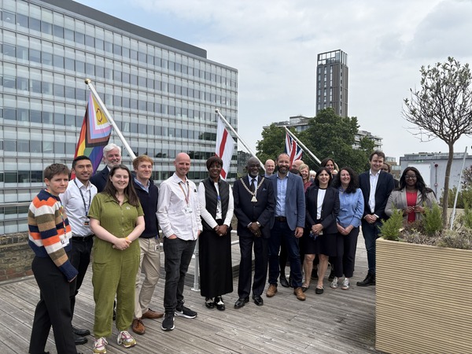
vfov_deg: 53.1
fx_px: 355
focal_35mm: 26
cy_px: 177
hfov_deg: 67.3
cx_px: 236
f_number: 1.6
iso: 50
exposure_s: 1/2451
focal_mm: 5.96
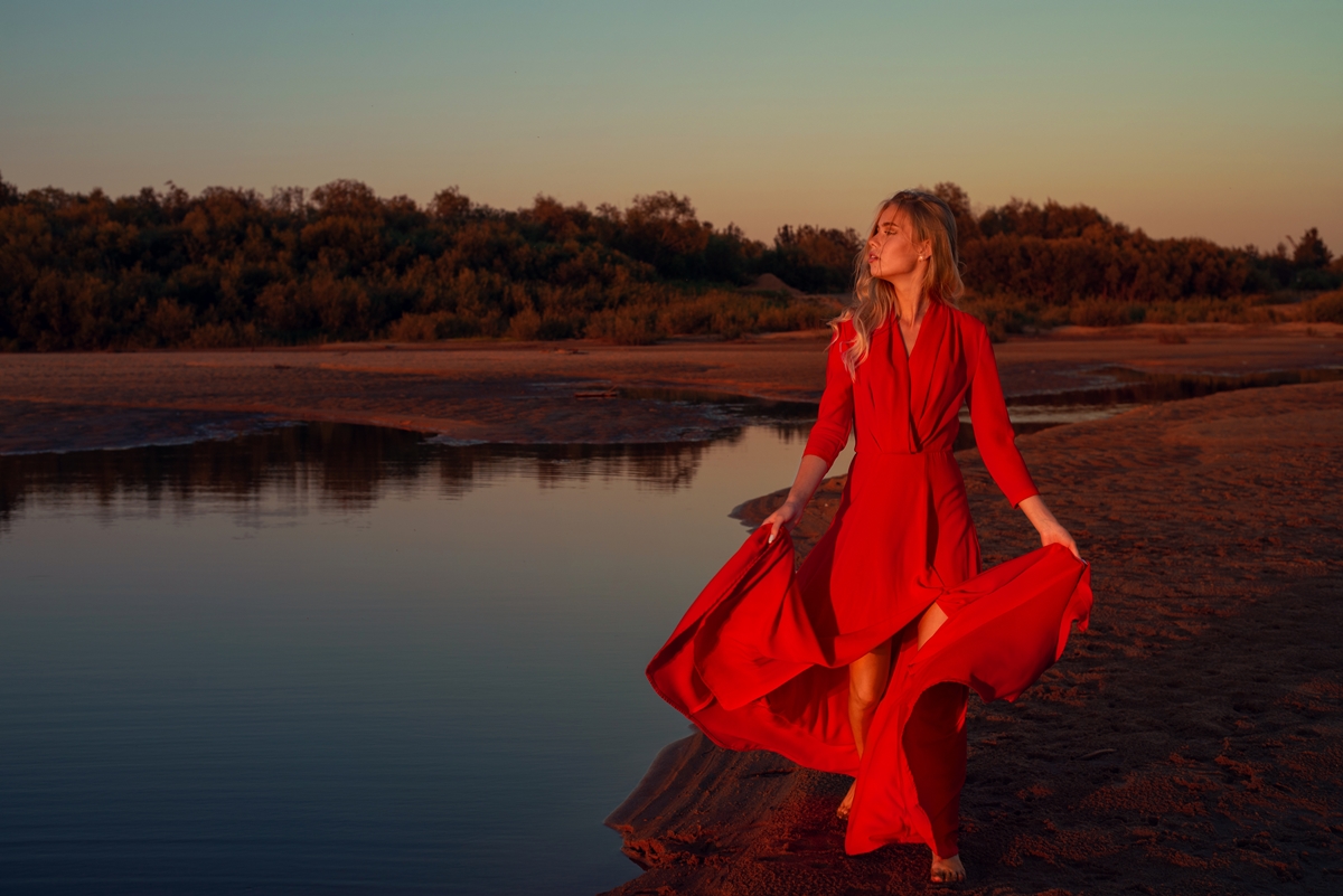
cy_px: 448
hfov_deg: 39.6
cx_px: 672
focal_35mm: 50
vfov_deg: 27.0
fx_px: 1866
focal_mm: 50
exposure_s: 1/320
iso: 100
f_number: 4
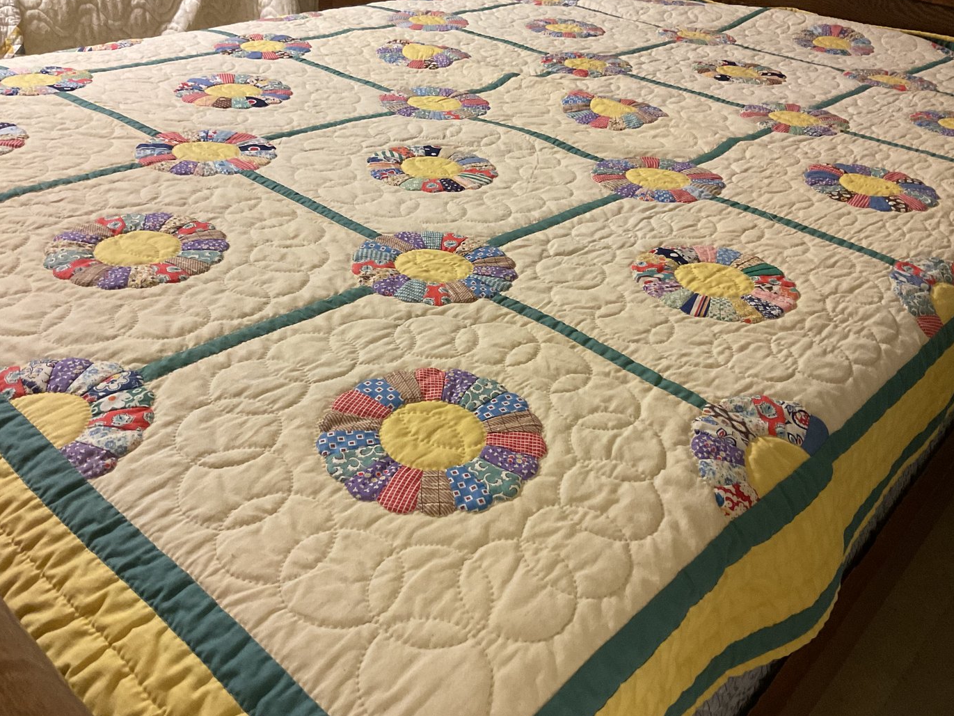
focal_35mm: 32
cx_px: 490
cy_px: 373
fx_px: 882
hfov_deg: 56.8
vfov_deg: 44.2
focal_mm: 3
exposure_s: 1/60
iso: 200
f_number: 1.8
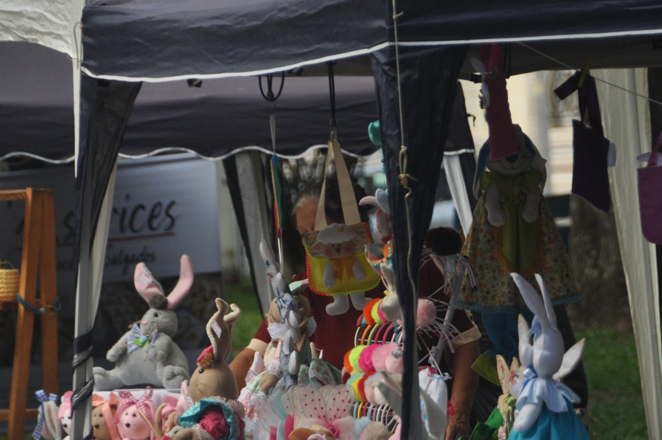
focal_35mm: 384
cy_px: 312
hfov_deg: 5.4
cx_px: 443
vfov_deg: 3.6
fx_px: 7052
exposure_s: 1/1000
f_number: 5.6
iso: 720
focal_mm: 170
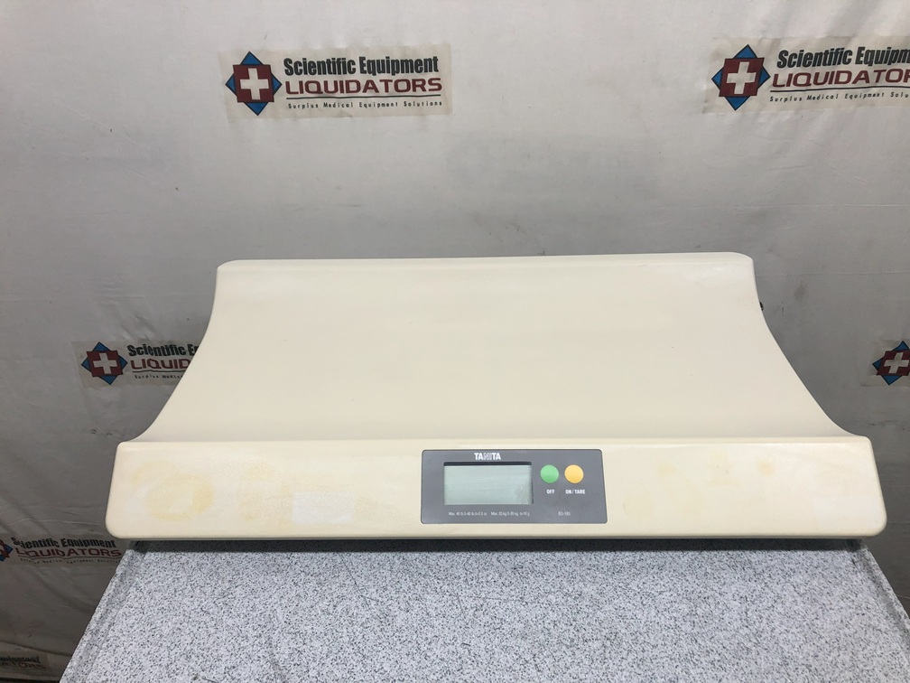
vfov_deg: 49.7
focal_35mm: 28
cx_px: 455
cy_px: 342
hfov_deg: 63.4
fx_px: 736
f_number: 1.8
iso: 50
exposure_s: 1/120
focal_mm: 3.99
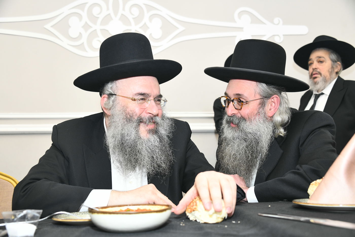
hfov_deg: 48.5
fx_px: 394
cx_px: 178
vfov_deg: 33.4
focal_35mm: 40
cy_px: 118
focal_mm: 40
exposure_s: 1/125
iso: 1600
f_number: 5
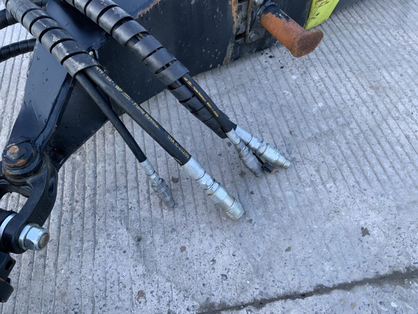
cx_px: 209
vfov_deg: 48.2
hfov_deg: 61.7
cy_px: 157
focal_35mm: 29
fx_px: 350
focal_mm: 3
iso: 64
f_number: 1.8
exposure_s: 1/122
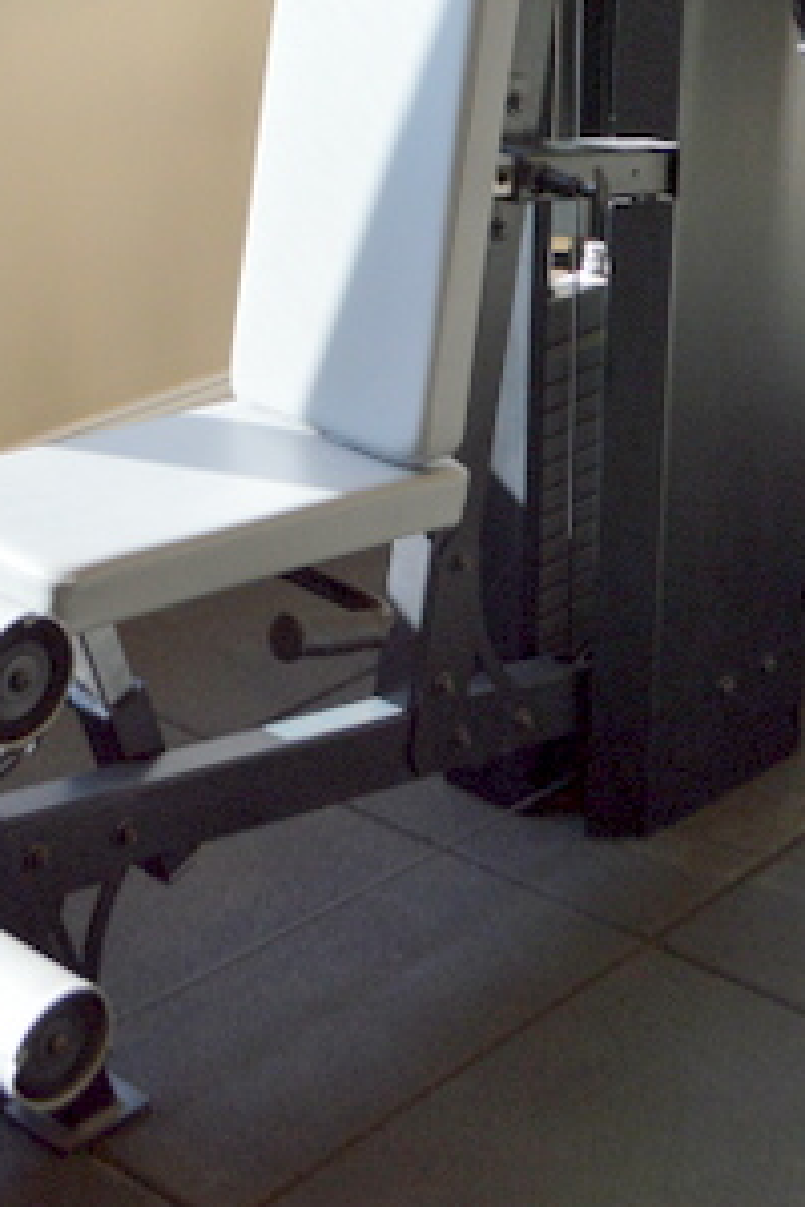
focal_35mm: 84
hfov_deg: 16.3
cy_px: 4
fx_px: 2817
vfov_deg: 23.2
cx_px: 402
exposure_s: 1/125
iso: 400
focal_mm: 24
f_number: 5.6
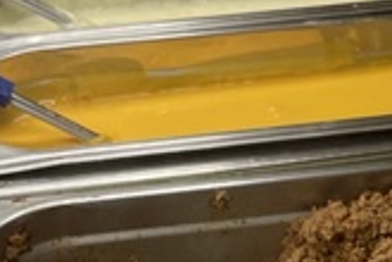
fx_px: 1426
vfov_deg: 9.4
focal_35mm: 131
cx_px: 404
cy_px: 617
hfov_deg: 15.3
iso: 64
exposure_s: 1/60
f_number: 1.6
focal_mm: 4.2
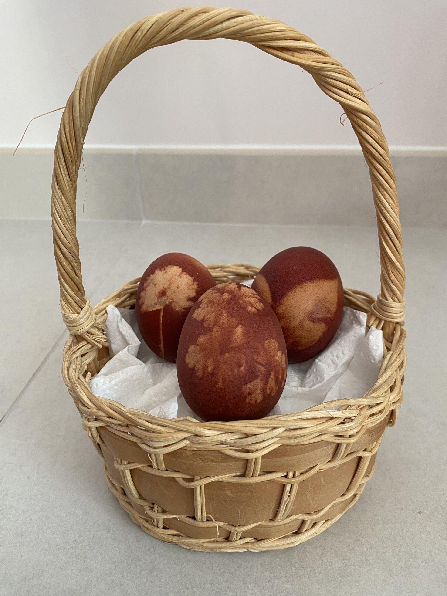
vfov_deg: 67.3
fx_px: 448
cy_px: 298
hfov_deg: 53.1
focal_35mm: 26
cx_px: 224
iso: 125
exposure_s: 1/64
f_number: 1.8
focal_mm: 4.25
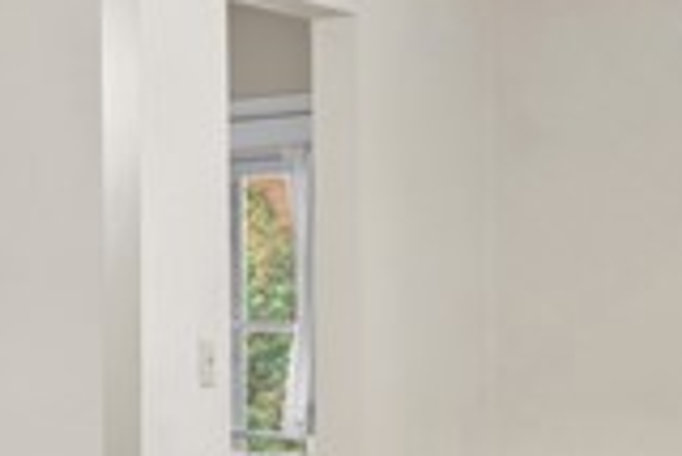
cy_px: 433
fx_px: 2181
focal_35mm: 115
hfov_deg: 13.4
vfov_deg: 11.8
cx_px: -931
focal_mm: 17
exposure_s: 1.6
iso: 400
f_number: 10
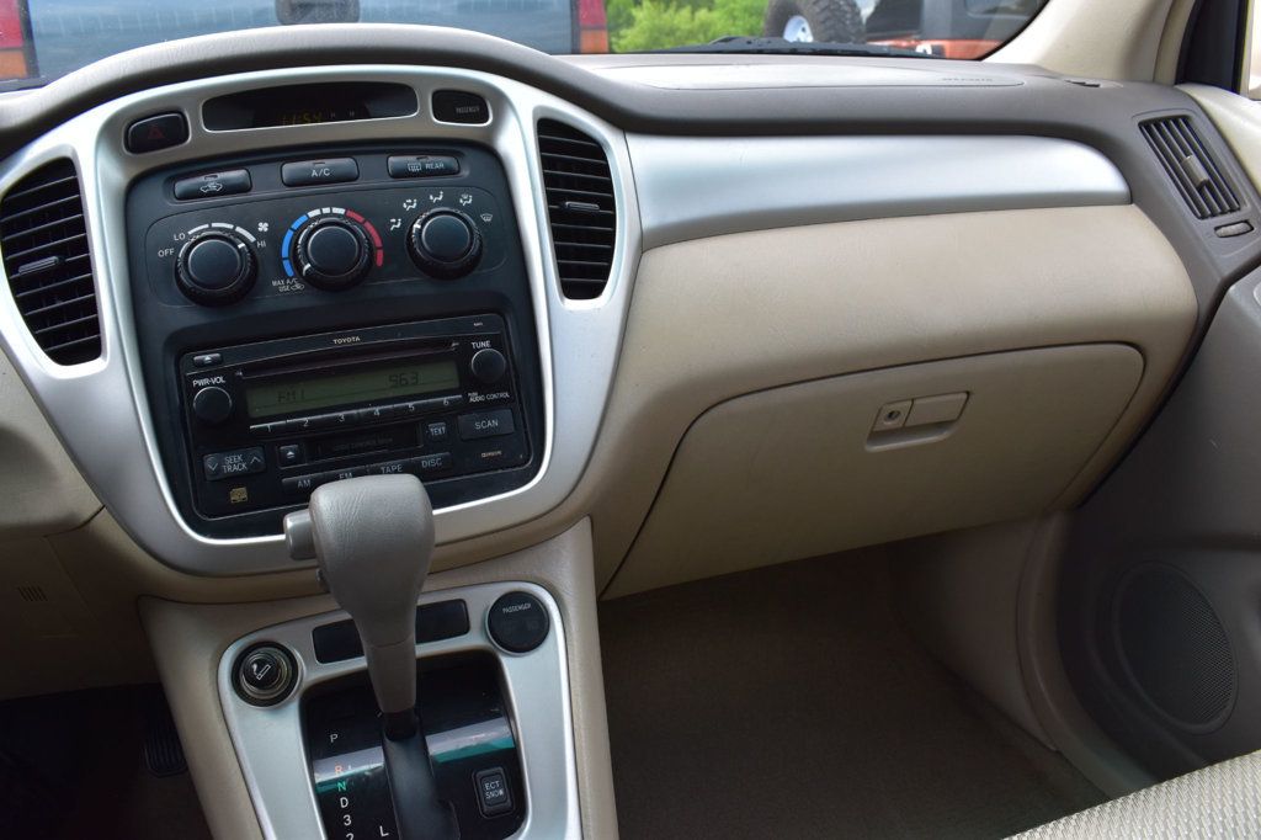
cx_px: 630
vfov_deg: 43.6
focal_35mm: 30
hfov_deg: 61.9
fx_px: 1050
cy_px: 420
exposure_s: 1/200
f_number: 10
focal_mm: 20
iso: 400
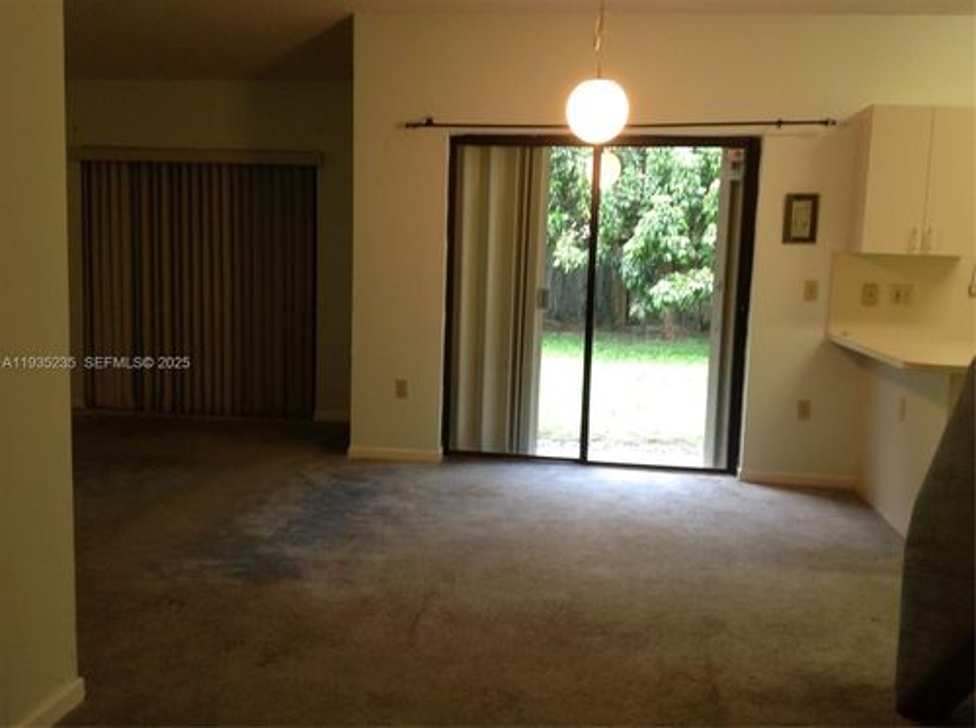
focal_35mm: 35
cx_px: 488
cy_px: 364
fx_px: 985
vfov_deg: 40.6
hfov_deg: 52.7
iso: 100
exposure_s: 1/15
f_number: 2.4
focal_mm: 4.28
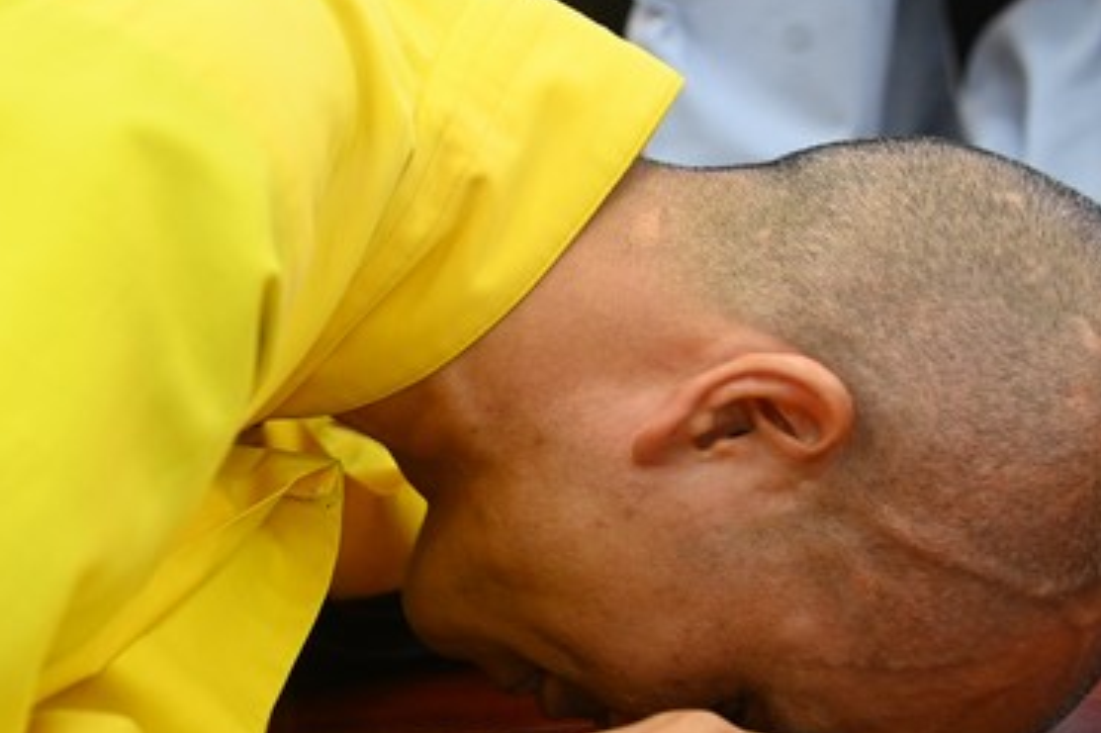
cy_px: 457
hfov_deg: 24.1
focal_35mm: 84
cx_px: 359
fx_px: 2568
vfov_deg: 16.2
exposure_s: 1/160
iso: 5000
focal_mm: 48
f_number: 4
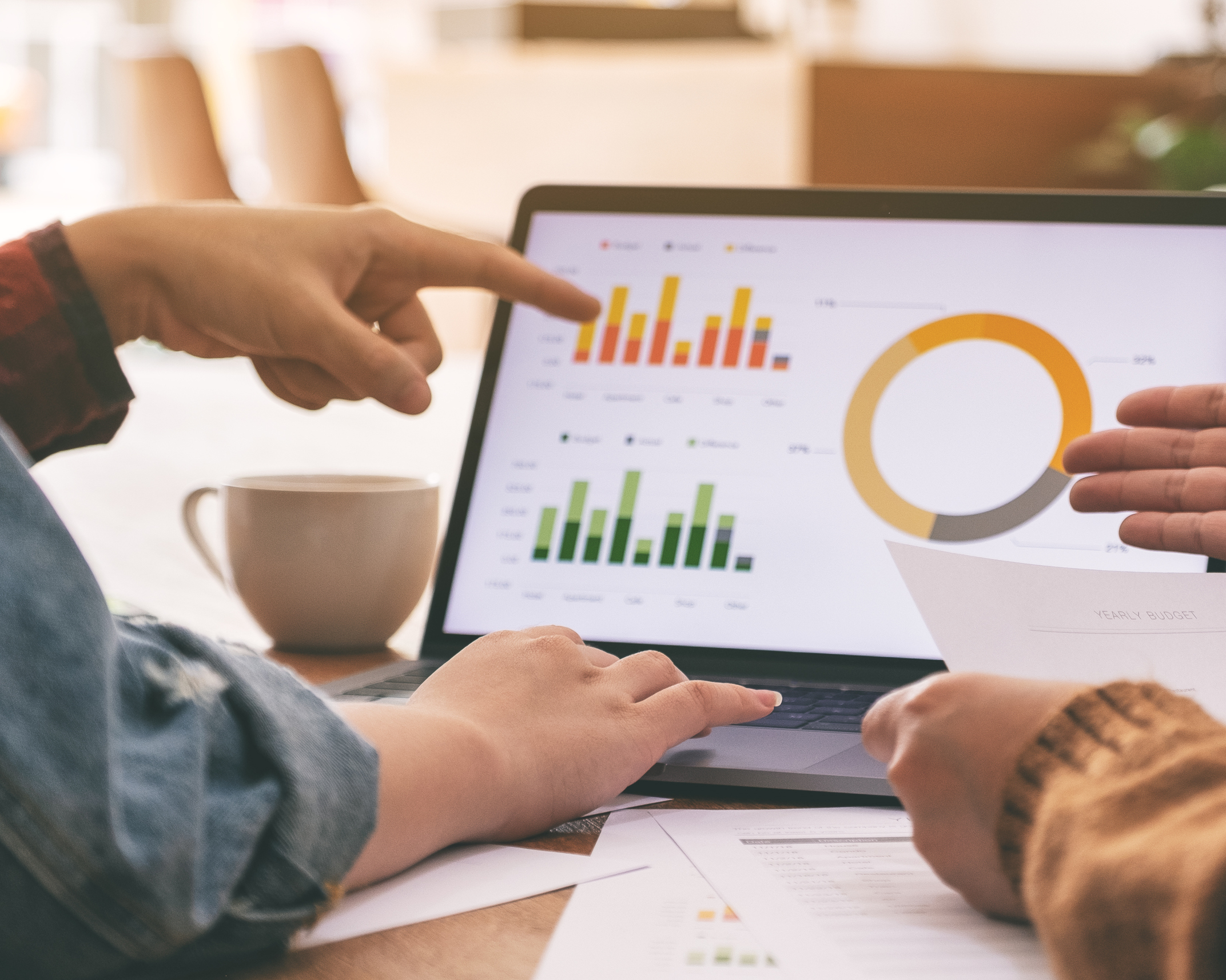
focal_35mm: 115
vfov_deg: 13.4
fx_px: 4173
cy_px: 384
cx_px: 778
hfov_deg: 16.7
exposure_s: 1/140
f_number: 2.8
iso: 200
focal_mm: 45.5
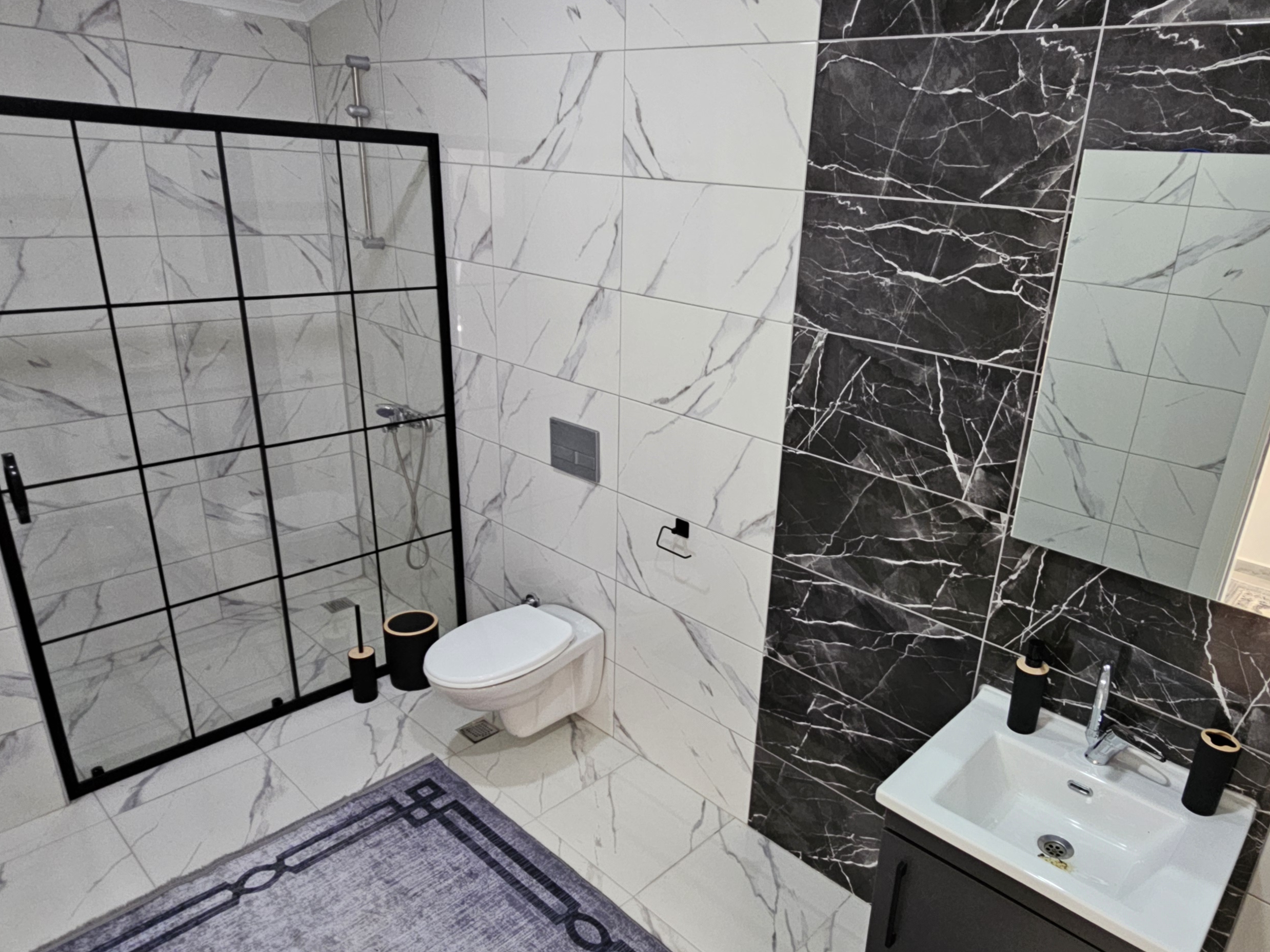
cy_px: 495
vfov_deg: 63.4
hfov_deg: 78.3
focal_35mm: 21
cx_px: 742
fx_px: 770
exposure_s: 1/71
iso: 500
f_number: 2.2
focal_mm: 2.2
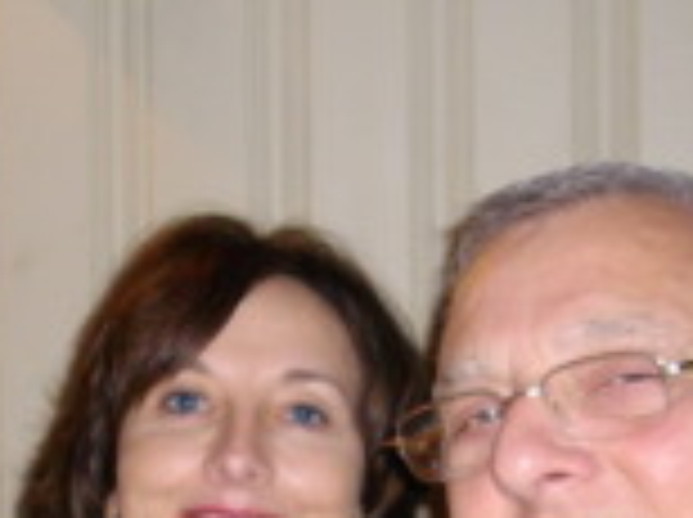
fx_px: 2159
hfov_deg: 18.2
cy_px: 615
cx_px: 306
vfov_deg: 13.3
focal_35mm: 108
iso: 200
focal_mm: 6.2
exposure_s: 1/50
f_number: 2.8
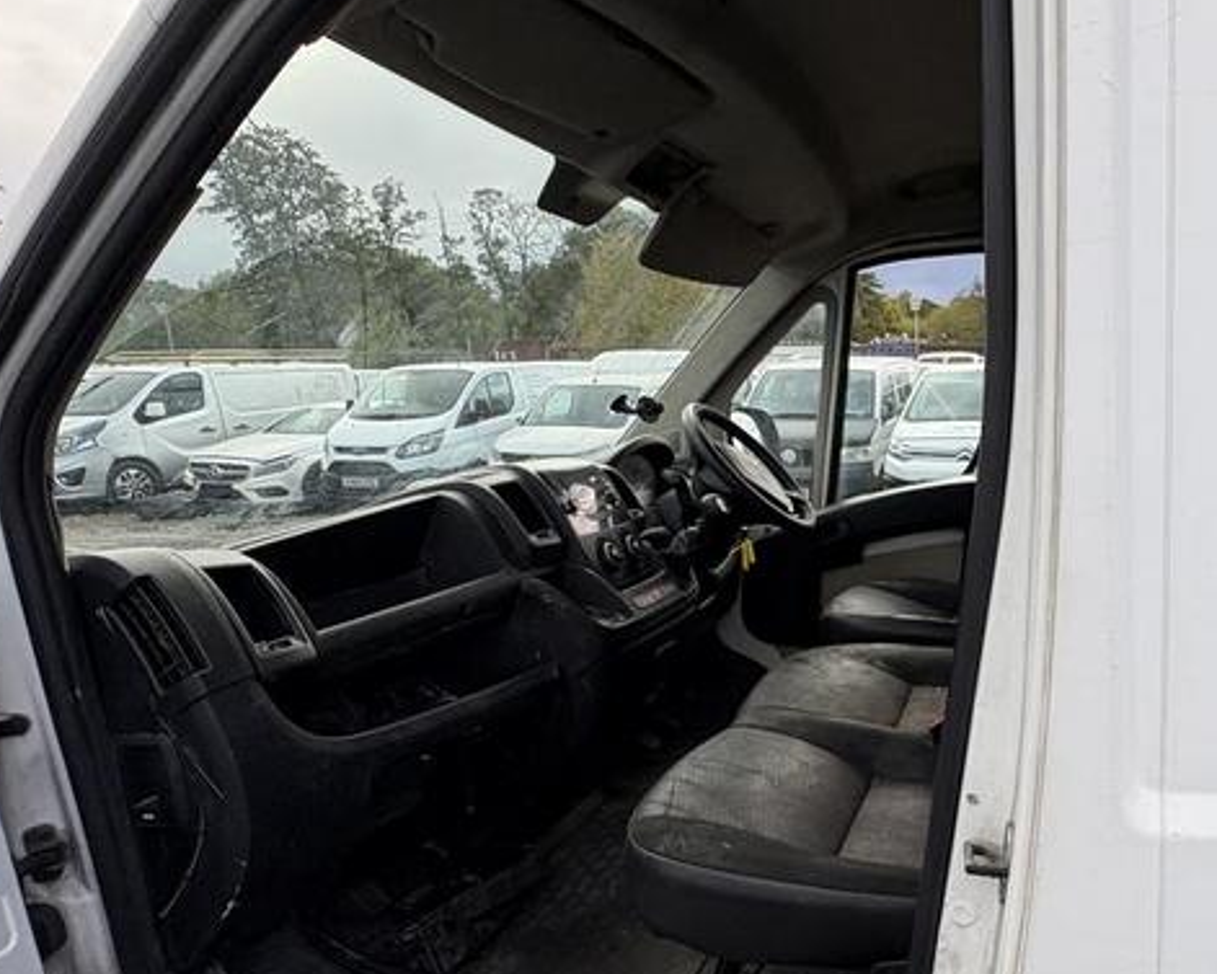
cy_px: 620
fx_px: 937
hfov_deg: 63.2
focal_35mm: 26
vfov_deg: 54.2
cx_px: 871
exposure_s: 1/438
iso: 40
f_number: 2.2
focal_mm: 2.22
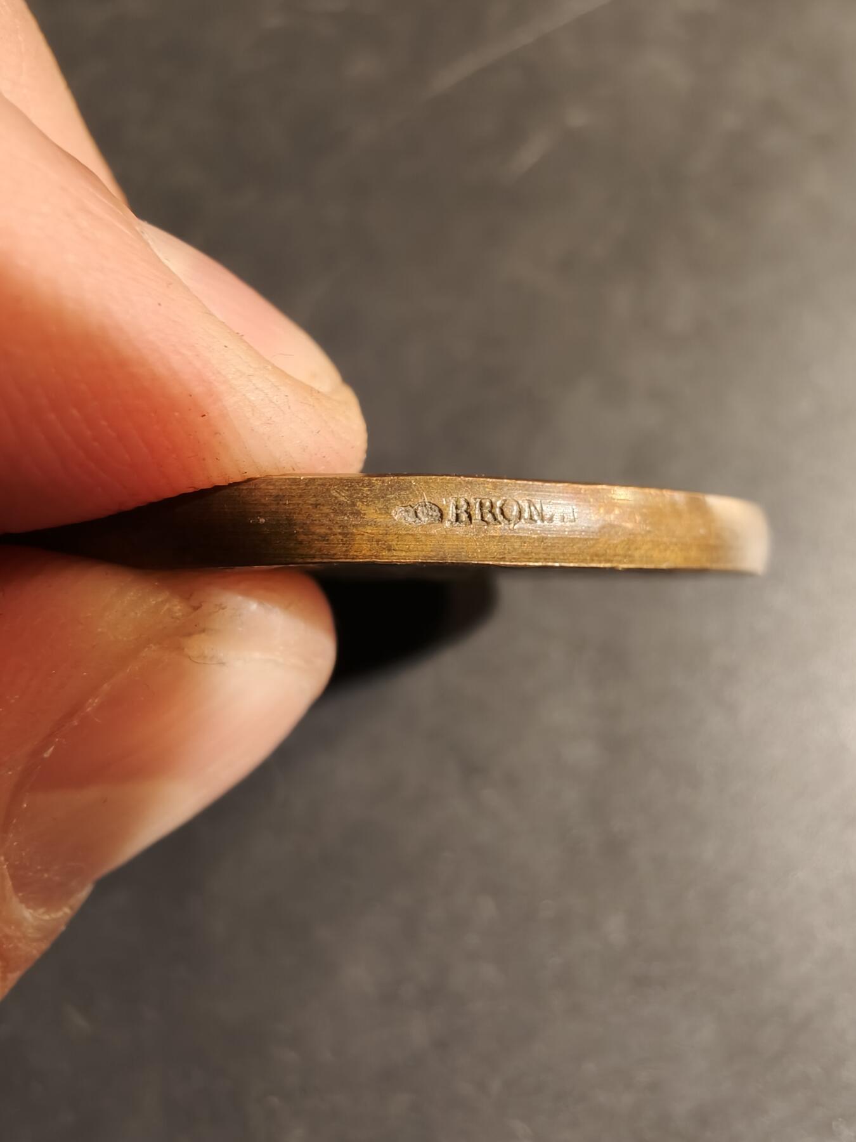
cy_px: 571
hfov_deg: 58.9
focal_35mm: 23
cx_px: 428
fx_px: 758
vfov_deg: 73.9
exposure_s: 1/50
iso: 200
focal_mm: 2.32
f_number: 2
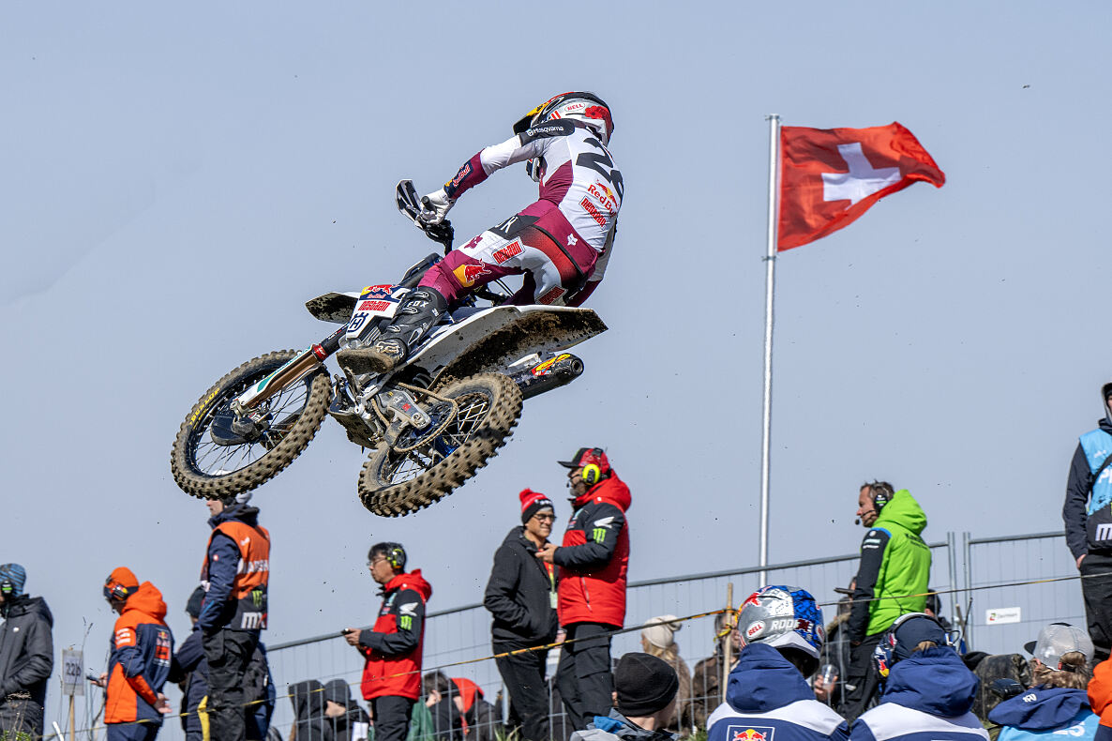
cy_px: 370
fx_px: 6484
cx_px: 556
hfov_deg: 9.8
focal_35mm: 210
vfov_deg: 6.5
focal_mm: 140
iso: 200
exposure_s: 1/1600
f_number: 6.3
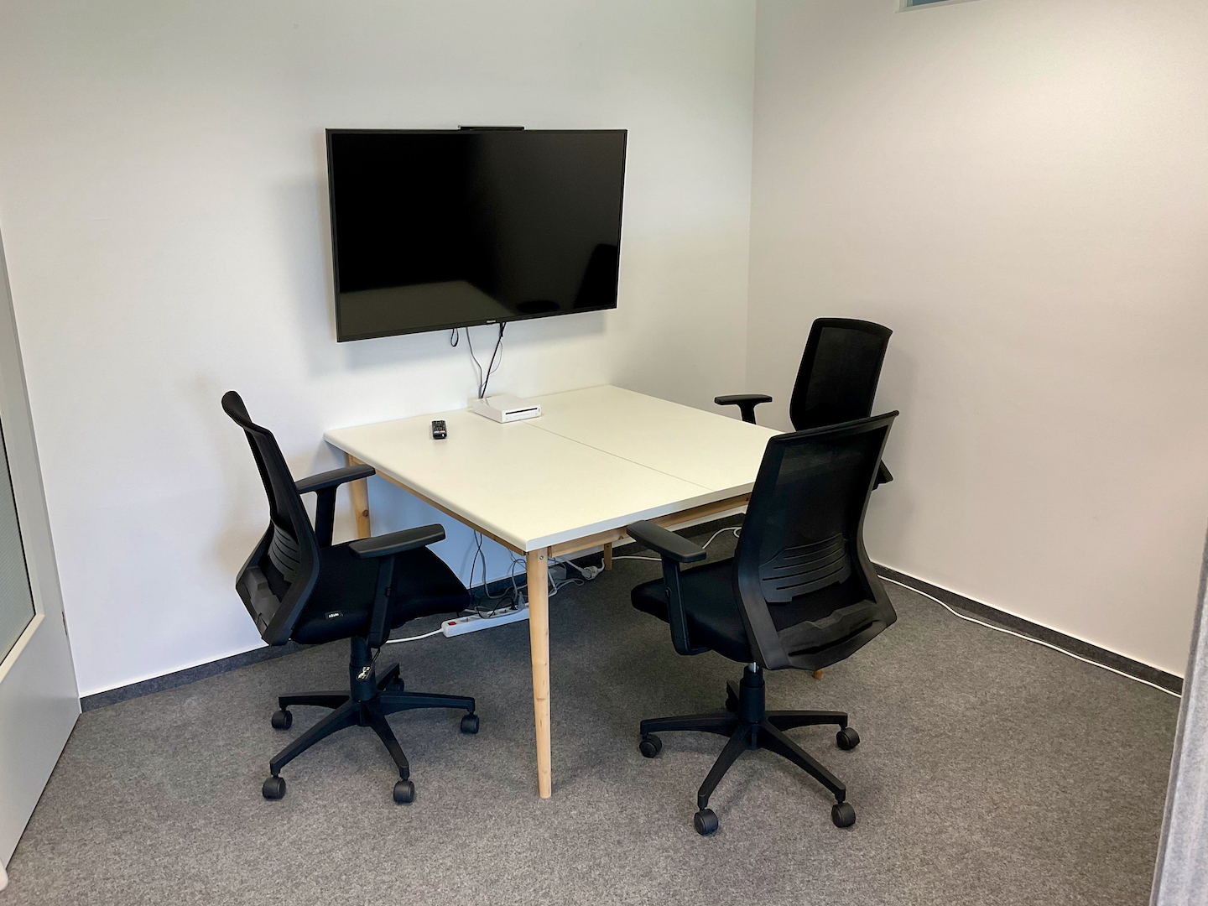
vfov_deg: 48.2
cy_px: 453
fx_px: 1012
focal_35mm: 29
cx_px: 604
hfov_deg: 61.7
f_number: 1.8
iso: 40
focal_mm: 3
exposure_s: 1/50
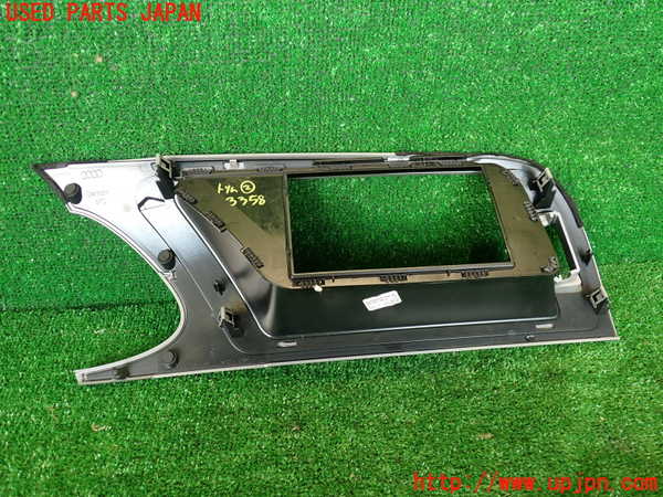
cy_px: 248
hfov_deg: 60.0
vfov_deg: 46.8
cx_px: 332
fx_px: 575
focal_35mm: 30
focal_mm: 5.4
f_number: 2.3
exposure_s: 1/30
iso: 200
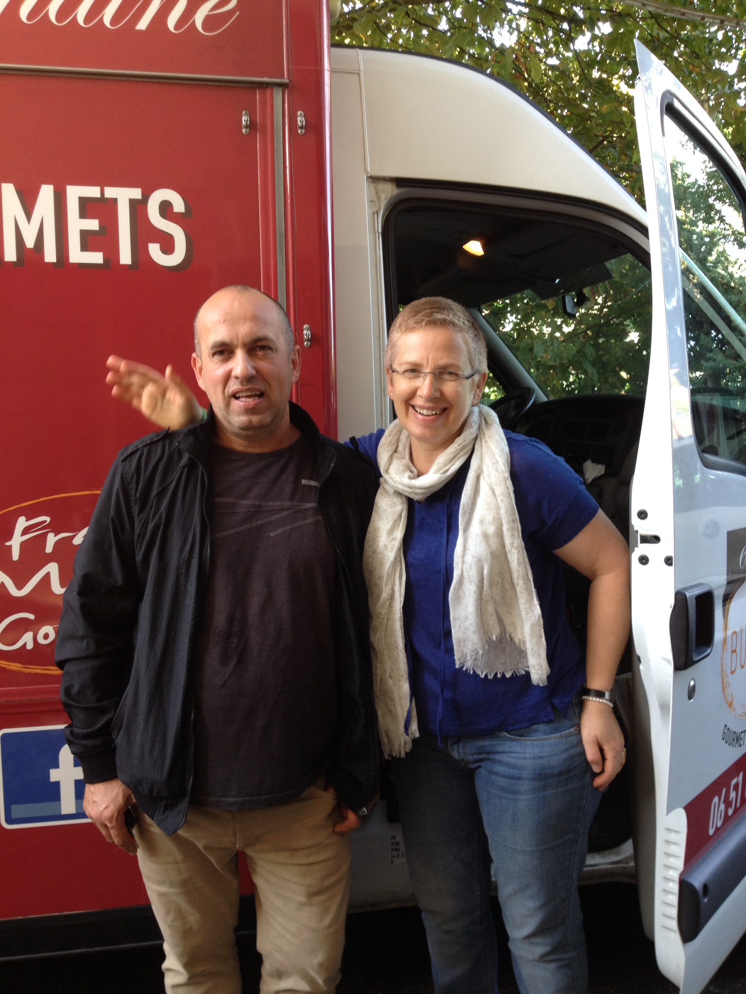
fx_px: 1006
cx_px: 373
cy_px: 497
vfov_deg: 52.6
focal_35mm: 35
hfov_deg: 40.7
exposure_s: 1/40
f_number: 2.4
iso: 50
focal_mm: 4.28
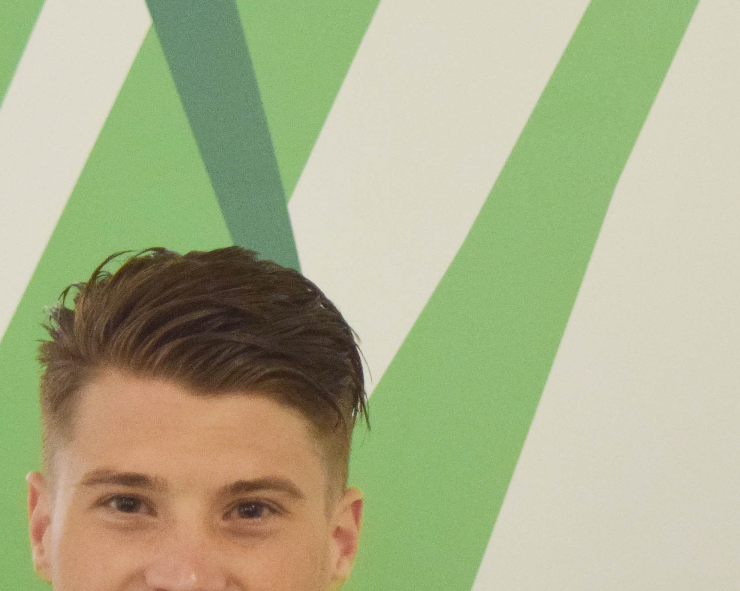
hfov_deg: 10.5
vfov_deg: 8.4
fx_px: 4007
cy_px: 368
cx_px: 310
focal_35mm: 183
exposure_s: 1/30
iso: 800
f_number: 4.8
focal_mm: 36
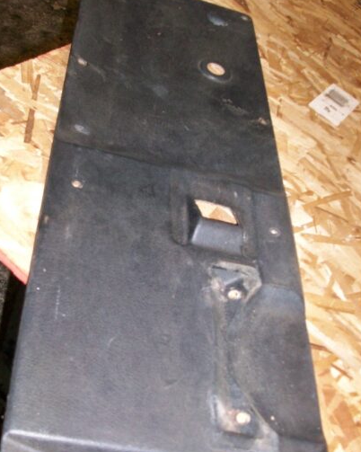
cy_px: 261
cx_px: 163
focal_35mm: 44
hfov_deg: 34.1
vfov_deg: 41.9
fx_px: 588
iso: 160
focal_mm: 5.7
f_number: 2.8
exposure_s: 1/60
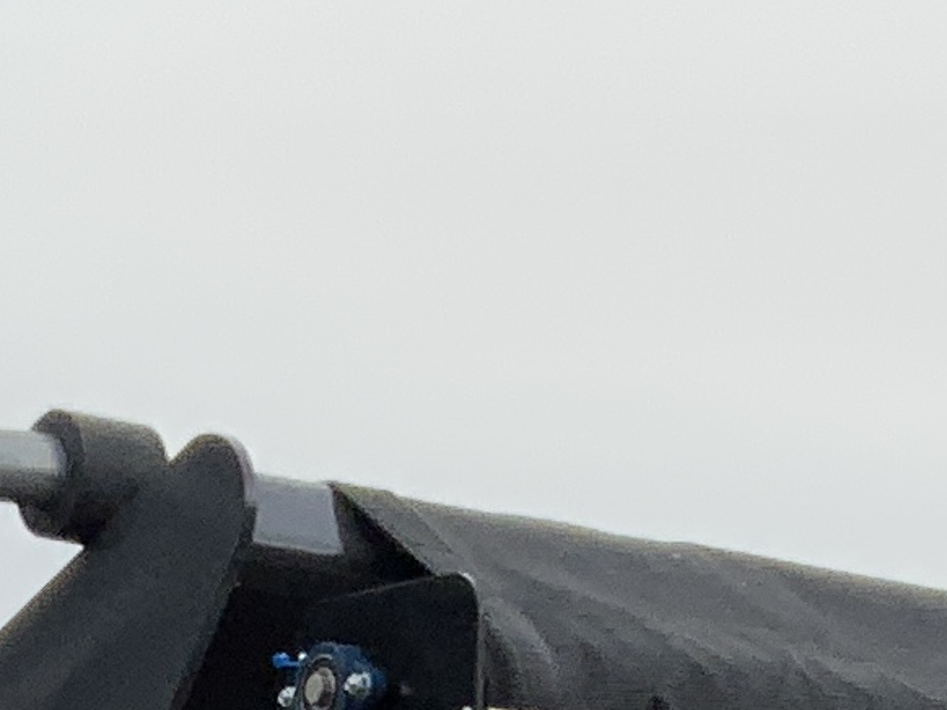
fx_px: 5497
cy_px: 1951
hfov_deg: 9.8
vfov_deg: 6.8
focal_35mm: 201
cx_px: 568
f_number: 1.8
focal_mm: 3
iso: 16
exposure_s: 1/620
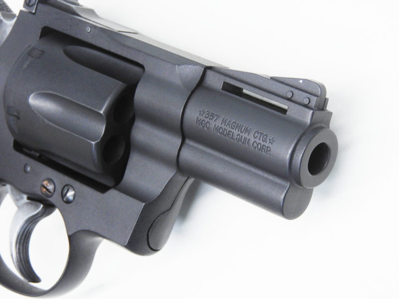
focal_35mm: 125
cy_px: 150
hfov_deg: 15.8
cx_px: 200
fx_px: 1441
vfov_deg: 11.9
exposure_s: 1/40
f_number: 5.6
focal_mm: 22.4
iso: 200
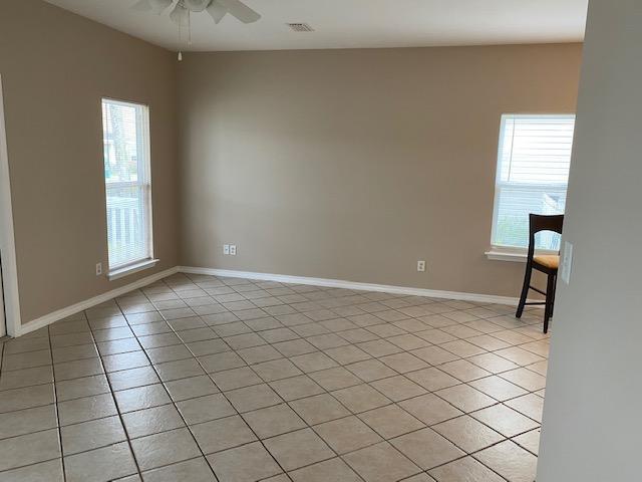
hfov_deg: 67.3
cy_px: 241
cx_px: 321
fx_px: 482
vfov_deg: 53.1
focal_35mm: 26
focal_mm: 4.25
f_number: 1.8
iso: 100
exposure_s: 1/60
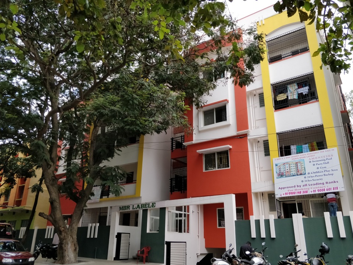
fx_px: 245
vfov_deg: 56.8
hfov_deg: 71.6
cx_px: 176
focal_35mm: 24
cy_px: 132
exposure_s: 1/511
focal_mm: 4.1
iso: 320
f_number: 1.7
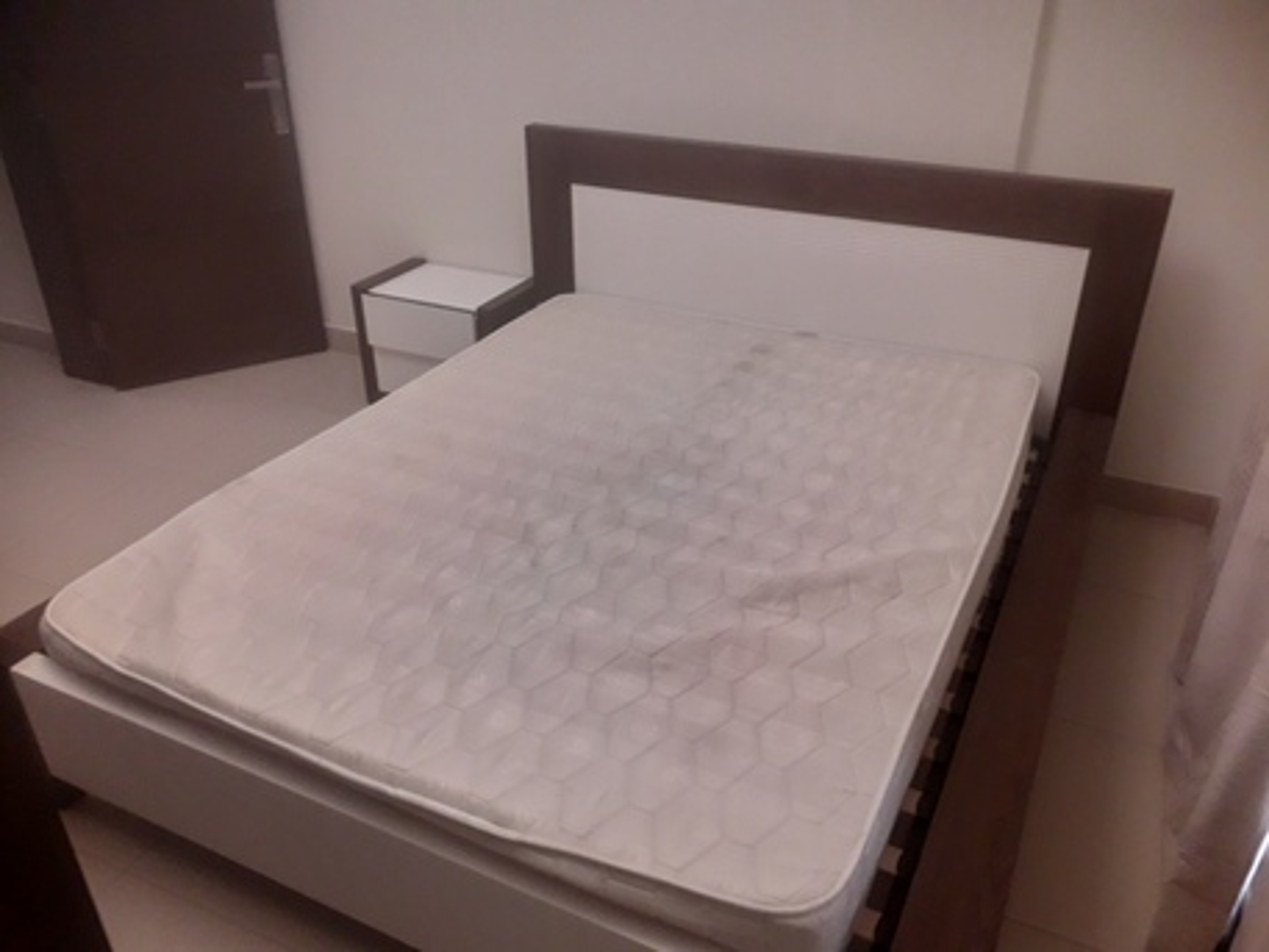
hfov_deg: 65.3
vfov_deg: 51.4
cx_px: 634
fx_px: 990
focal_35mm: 27
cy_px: 476
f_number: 1.9
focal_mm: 3.6
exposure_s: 1/50
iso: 250
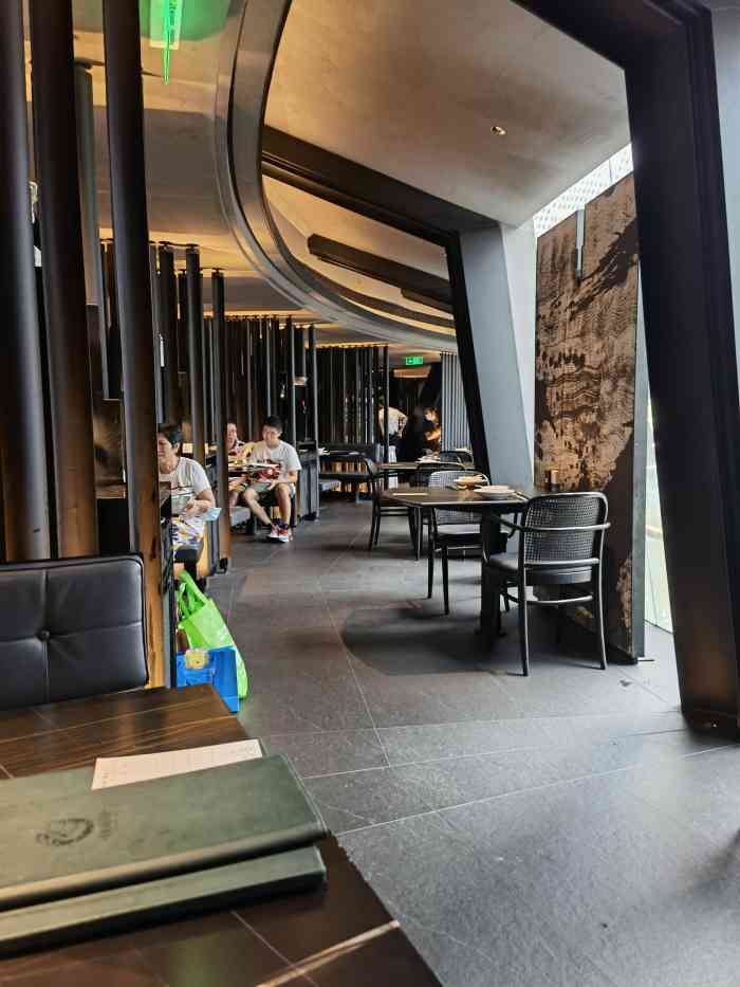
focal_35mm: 27
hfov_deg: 51.4
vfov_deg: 65.3
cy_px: 494
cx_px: 370
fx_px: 769
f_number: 1.9
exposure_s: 1/50
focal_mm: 6.67
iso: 320
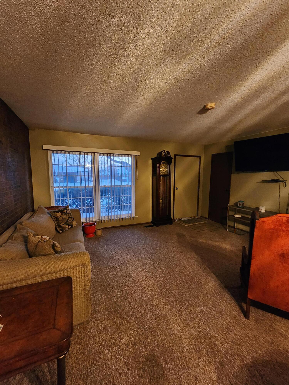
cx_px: 144
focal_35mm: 13
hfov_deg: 89.9
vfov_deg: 106.2
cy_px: 192
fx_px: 145
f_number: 2.2
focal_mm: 2.2
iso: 800
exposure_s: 1/24
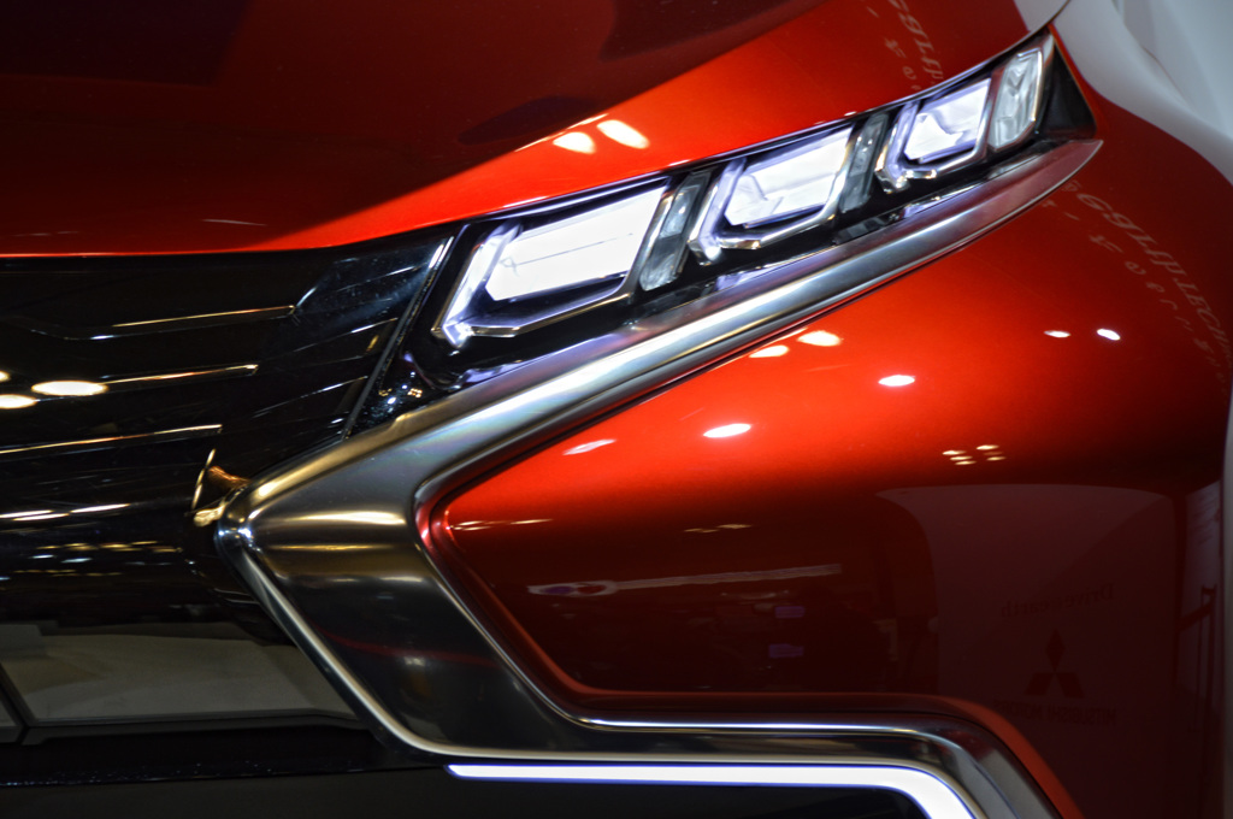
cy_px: 410
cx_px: 616
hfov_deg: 11.4
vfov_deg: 7.6
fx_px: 6157
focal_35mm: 180
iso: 320
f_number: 5.6
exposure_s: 1/125
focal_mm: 120
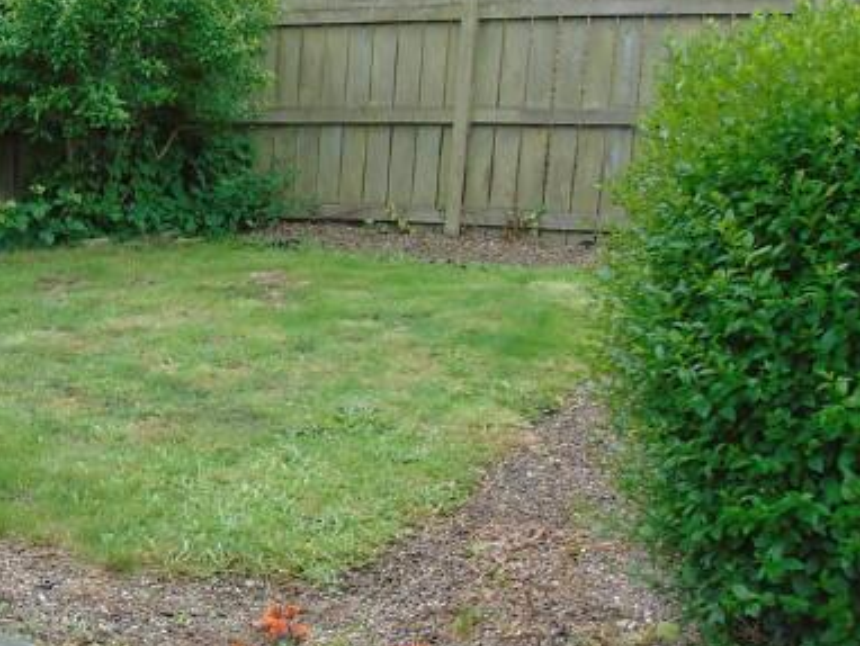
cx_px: -2
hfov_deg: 27.3
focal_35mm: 67
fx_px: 1666
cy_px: 371
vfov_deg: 21.9
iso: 80
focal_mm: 4.4
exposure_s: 1/160
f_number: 3.4
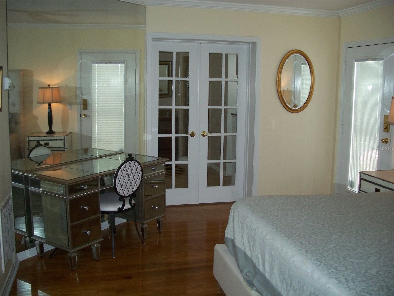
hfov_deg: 50.1
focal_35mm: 37
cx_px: 197
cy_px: 148
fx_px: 421
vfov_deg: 38.7
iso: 200
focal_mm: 7.8
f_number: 2.8
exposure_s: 1/60
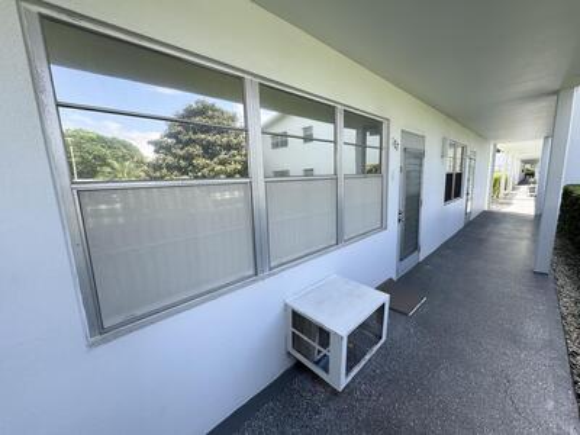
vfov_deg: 85.7
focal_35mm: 14
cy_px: 218
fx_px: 235
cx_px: 290
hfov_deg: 102.1
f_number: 2.2
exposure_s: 1/316
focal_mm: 2.22
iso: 40
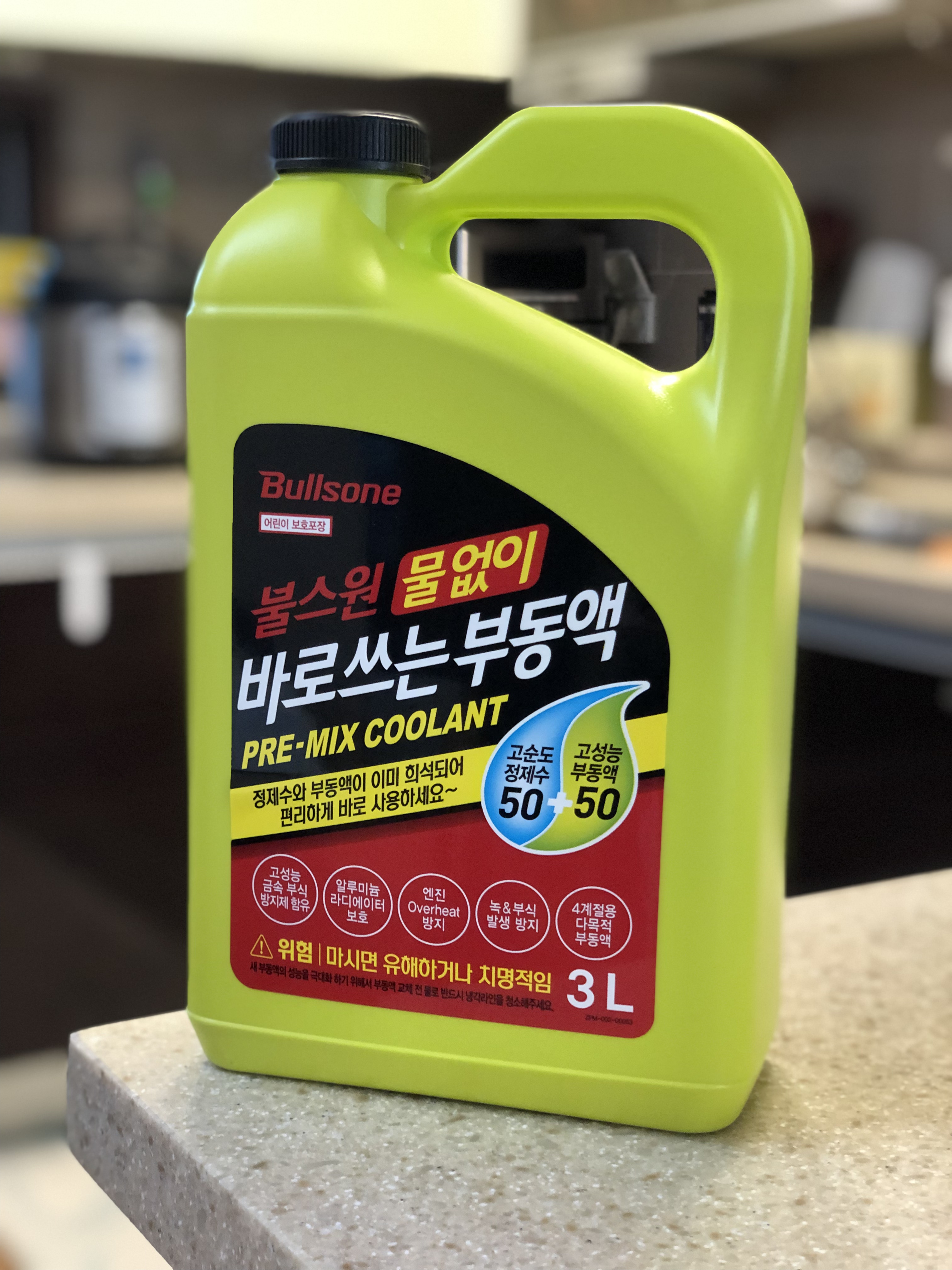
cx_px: 476
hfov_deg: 28.0
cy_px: 635
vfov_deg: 36.8
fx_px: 1907
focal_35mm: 52
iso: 160
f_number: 2.4
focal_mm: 6
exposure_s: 1/24
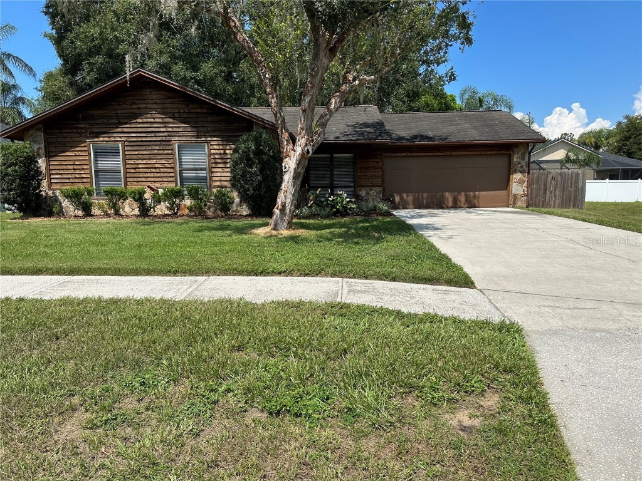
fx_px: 445
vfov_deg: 56.8
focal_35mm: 24
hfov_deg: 71.6
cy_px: 240
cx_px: 321
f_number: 1.78
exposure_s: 1/4762
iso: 80
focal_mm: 6.86
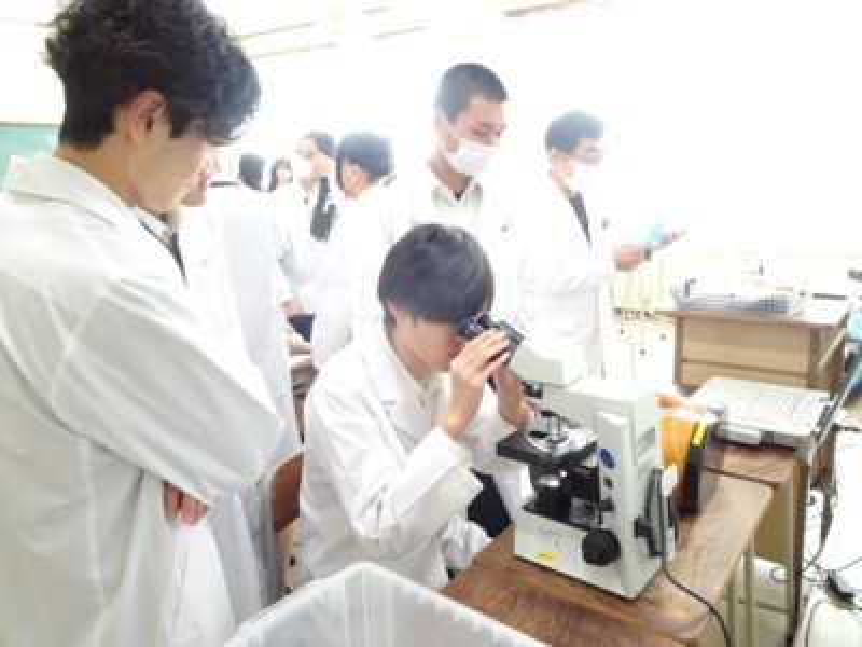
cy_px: 324
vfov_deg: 53.1
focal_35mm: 26
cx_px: 431
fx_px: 647
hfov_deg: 67.3
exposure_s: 1/30
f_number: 3.5
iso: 320
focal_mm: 4.45
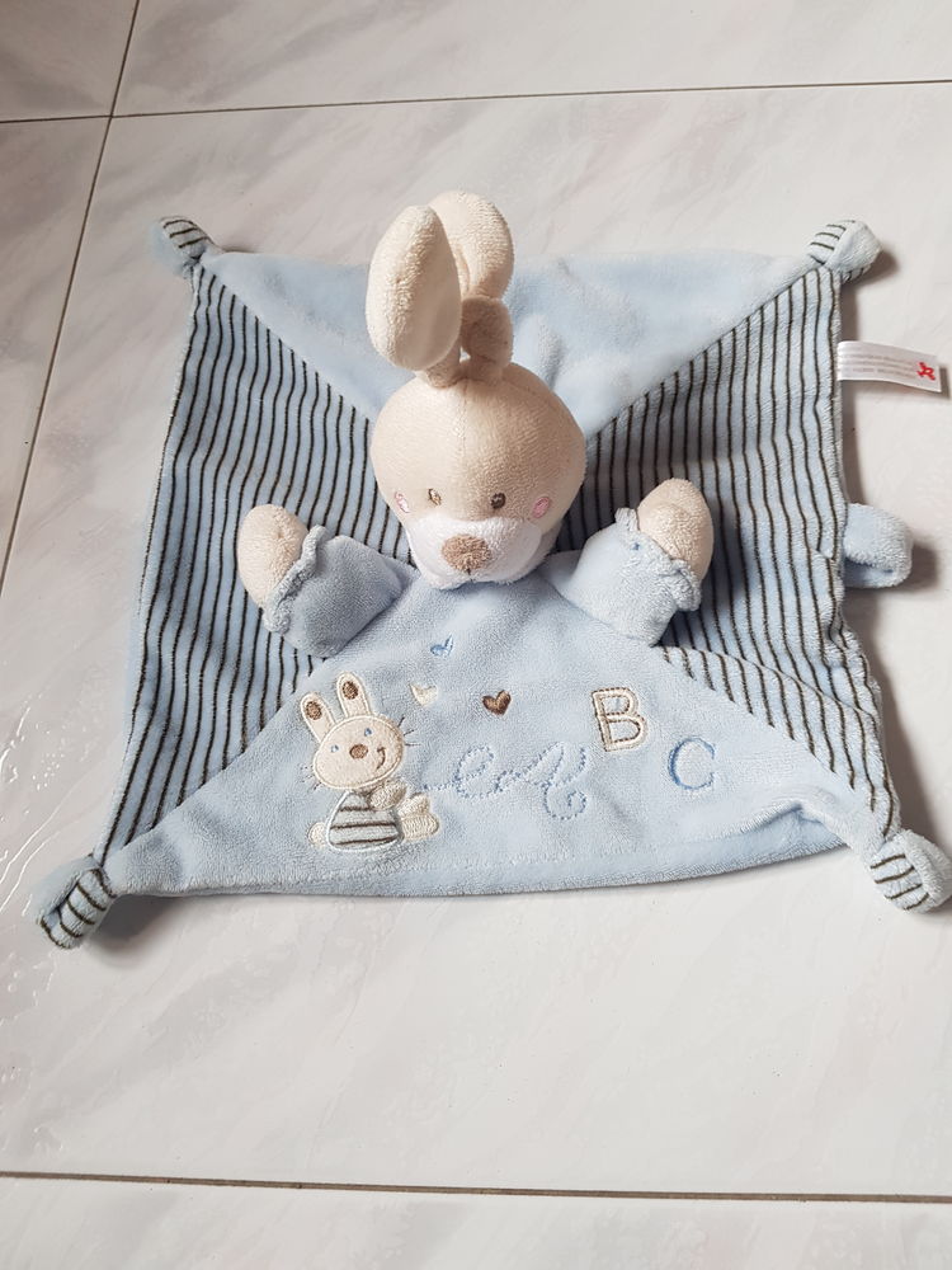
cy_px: 635
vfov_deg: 67.3
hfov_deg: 53.1
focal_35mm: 26
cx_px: 476
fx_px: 953
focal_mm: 4.2
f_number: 1.7
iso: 100
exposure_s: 1/50
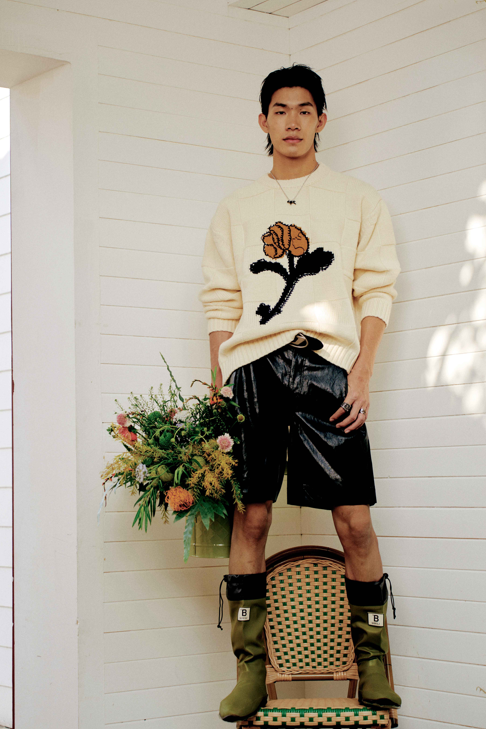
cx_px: 248
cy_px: 386
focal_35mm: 77
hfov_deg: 17.7
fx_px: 1559
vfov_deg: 26.3
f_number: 3.2
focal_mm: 69
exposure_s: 1/160
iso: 100
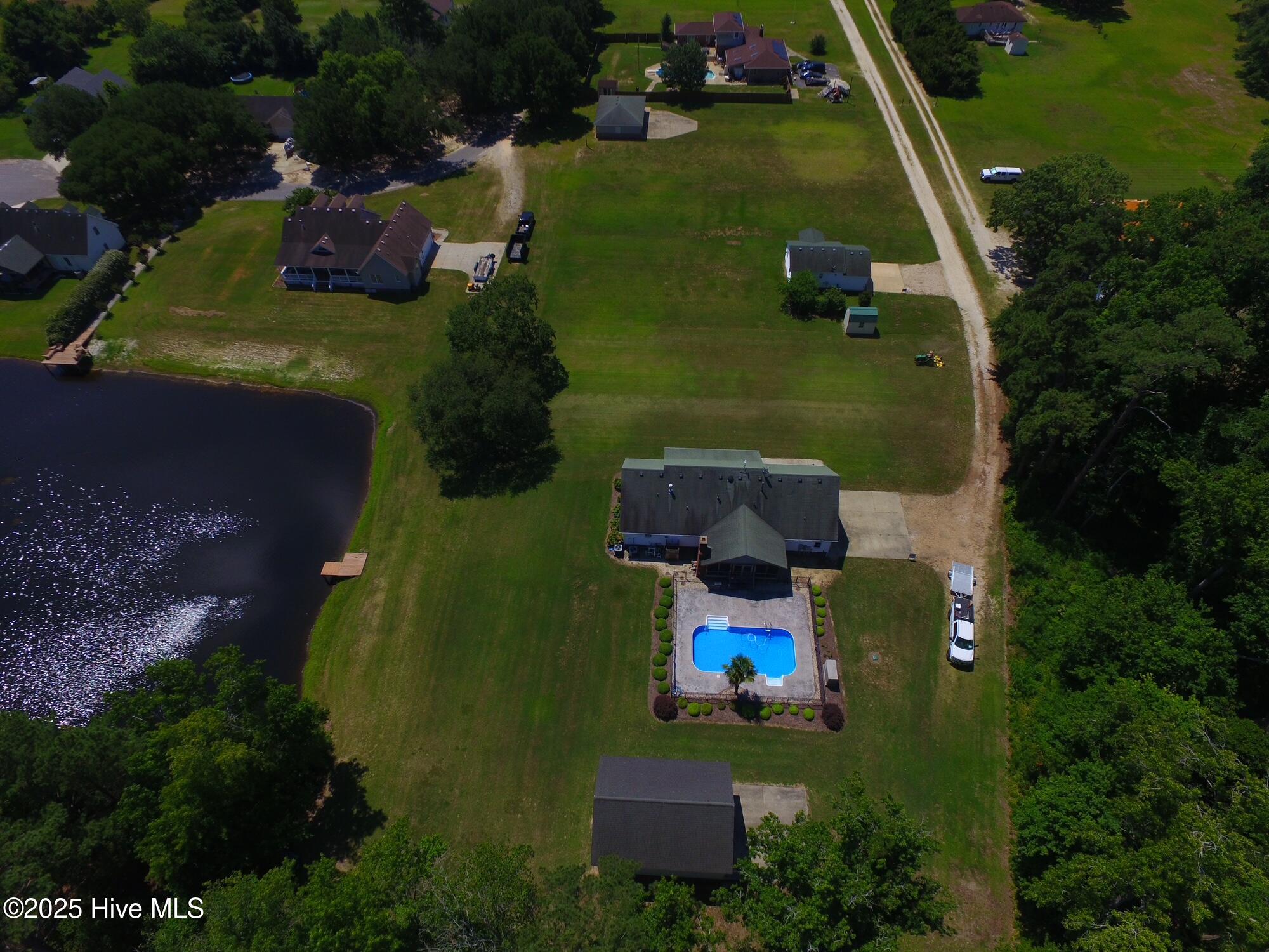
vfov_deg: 66.0
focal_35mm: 20
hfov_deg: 81.7
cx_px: 634
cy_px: 476
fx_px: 733
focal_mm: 3.61
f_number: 2.8
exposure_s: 1/2096
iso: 100
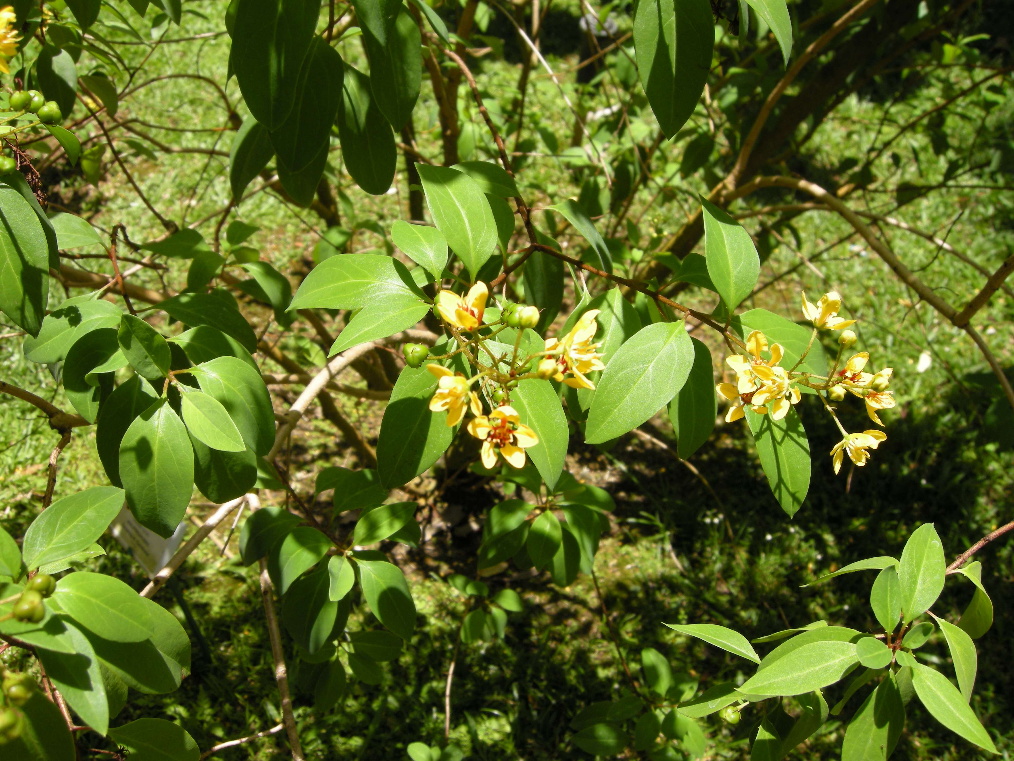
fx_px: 1025
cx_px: 507
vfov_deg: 40.7
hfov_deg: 52.6
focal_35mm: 35
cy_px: 380
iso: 64
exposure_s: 1/166
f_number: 4.8
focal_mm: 7.5
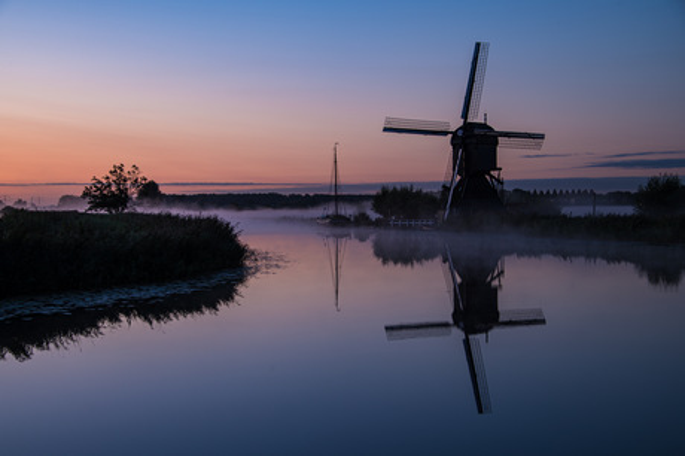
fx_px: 1293
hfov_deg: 29.7
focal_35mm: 68
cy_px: 228
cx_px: 342
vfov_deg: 20.0
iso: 100
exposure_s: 1/2
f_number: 8
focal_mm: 68
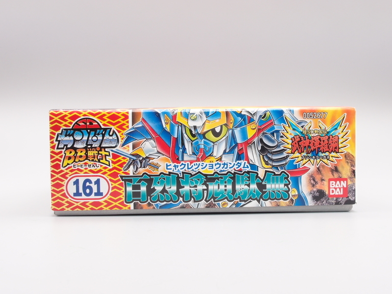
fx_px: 521
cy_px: 147
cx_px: 196
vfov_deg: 31.5
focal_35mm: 46
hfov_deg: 41.2
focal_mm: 9.87
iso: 100
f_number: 8
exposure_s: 1/2
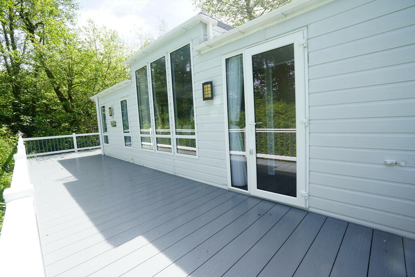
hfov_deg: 96.7
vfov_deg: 73.8
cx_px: 208
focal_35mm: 16
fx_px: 184
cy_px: 138
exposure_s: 1/60
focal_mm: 16
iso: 200
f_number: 10
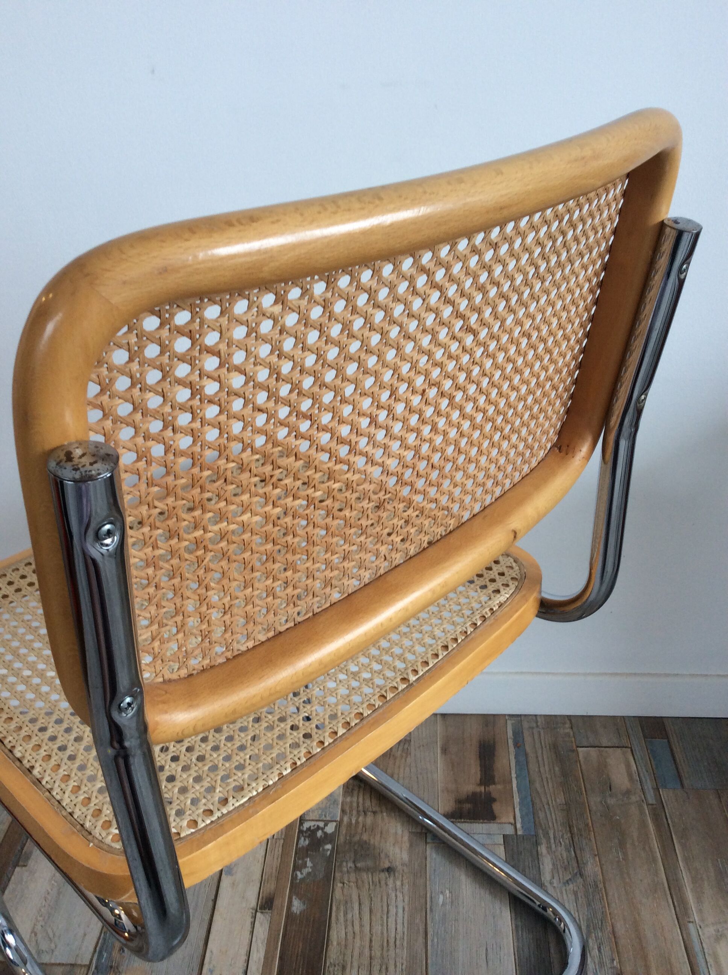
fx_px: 900
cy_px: 488
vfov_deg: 56.9
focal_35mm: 32
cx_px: 364
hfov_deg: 44.1
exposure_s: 1/25
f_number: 2.4
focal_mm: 3.3
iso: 40
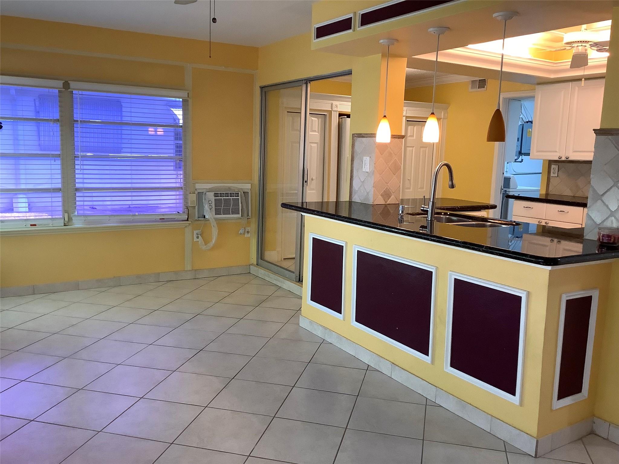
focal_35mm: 31
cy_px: 232
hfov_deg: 58.4
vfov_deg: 45.4
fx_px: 554
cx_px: 310
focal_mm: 3.3
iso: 160
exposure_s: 1/50
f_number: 2.4
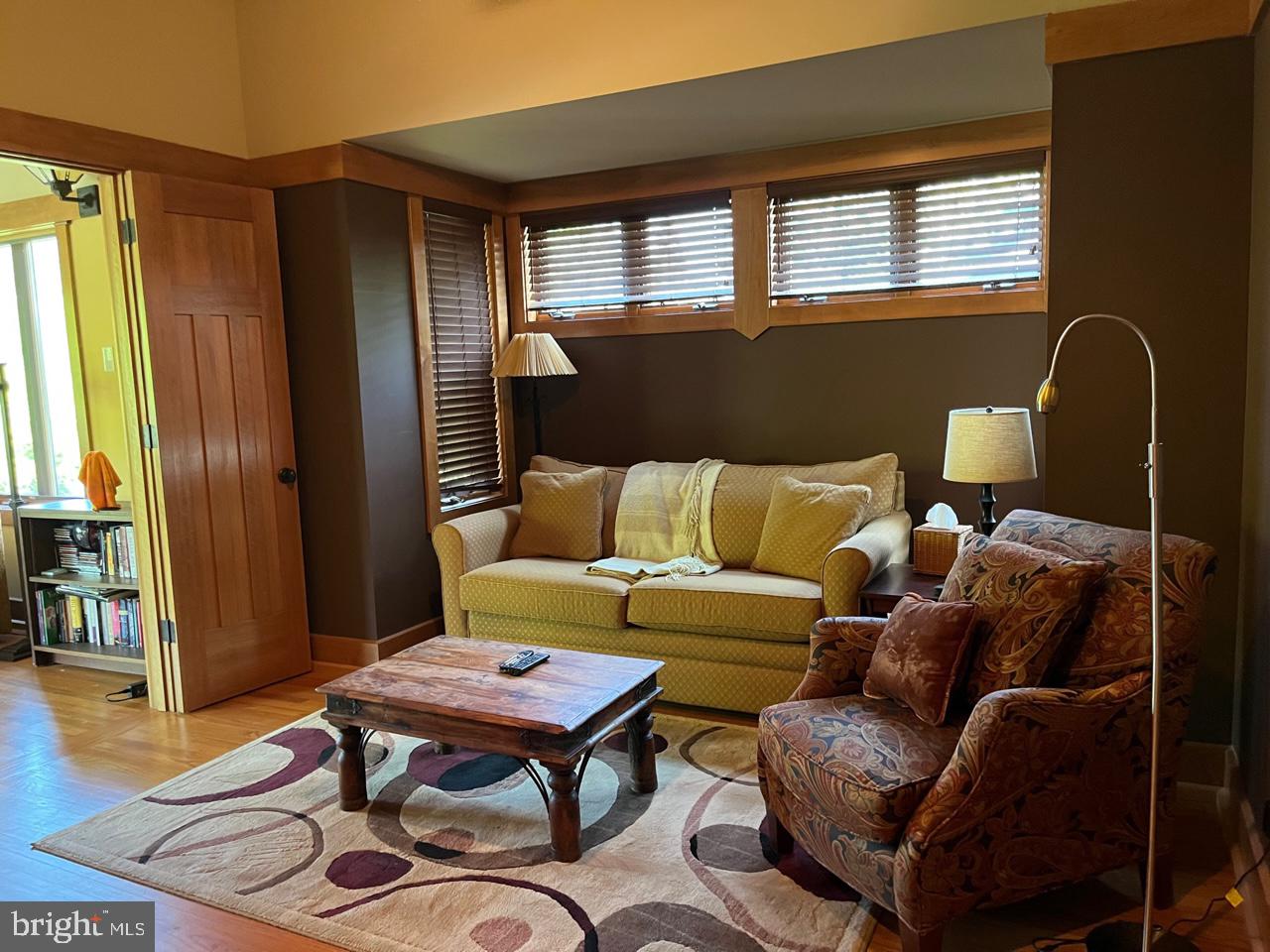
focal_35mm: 26
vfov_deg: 53.1
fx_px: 954
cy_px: 476
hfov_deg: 67.3
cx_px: 635
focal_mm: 5.1
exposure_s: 1/40
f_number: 1.6
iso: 640
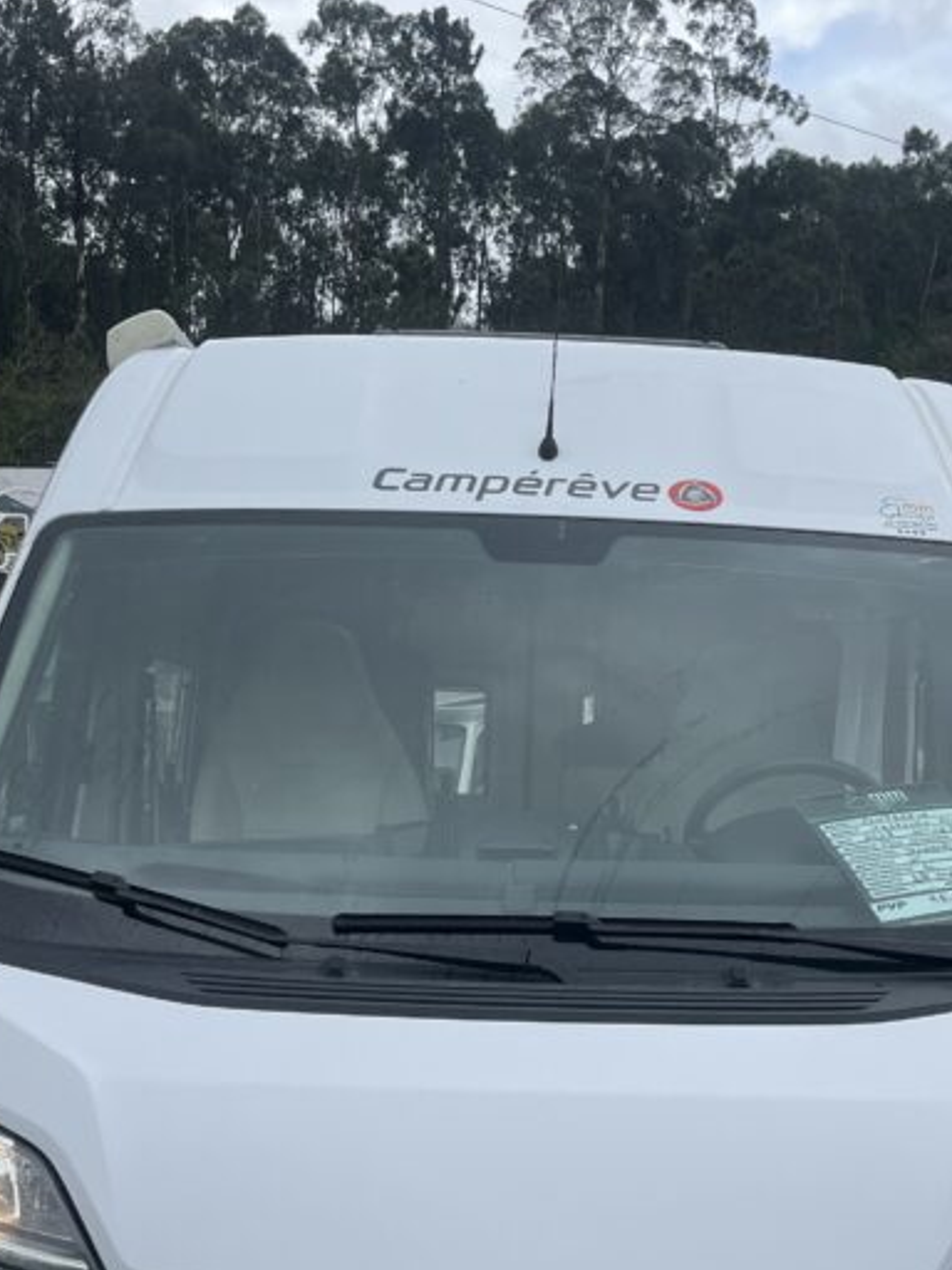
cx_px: 597
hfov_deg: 27.9
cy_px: 923
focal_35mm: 52
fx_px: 1907
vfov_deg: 36.1
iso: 50
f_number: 1.6
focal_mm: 5.1
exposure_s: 1/3413
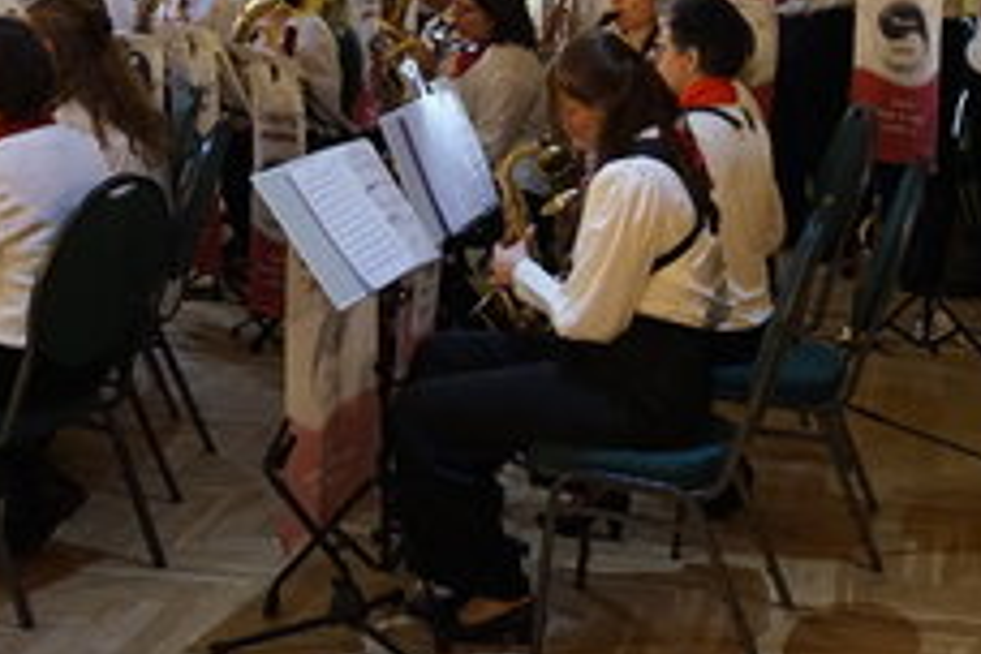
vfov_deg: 19.0
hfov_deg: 28.5
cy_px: 108
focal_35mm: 71
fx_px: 1931
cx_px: 503
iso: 3200
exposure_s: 1/80
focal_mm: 27
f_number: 4.5
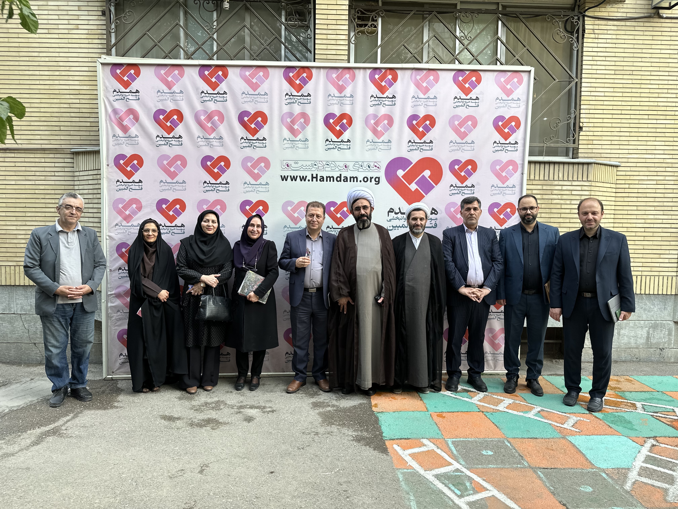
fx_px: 470
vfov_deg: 56.8
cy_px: 254
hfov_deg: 71.6
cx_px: 339
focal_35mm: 24
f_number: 1.78
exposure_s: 1/123
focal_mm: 6.86
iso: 50
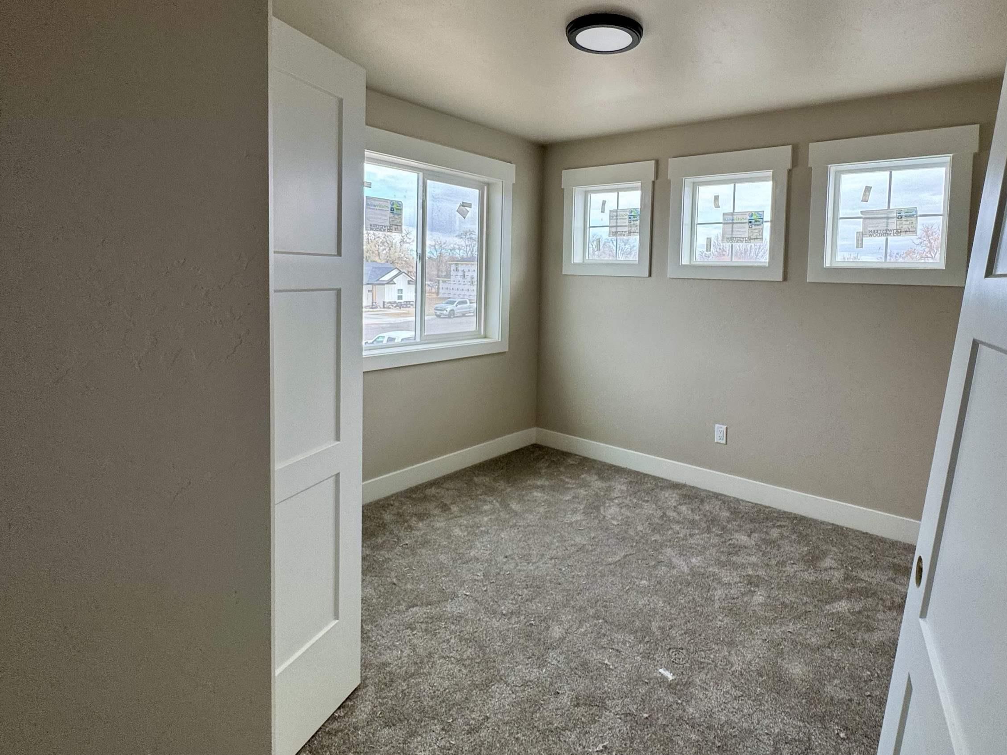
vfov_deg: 67.9
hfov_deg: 84.2
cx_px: 570
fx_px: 553
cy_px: 299
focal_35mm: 19
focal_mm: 2.22
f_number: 2.2
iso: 80
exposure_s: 1/120
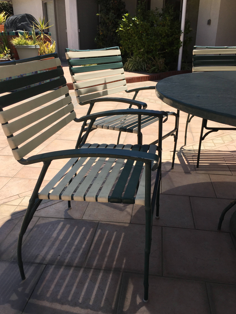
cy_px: 161
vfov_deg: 60.0
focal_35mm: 30
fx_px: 273
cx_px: 115
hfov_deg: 46.8
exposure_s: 1/1789
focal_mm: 4.15
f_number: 2.2
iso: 25
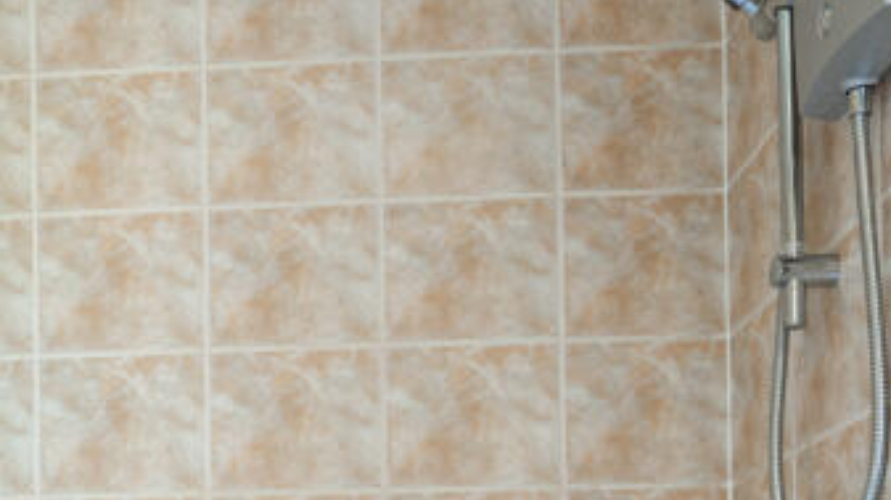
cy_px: 689
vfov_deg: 20.8
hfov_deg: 39.4
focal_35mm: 51
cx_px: 212
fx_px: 1204
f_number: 10
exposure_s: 1/1.67
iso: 100
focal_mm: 16
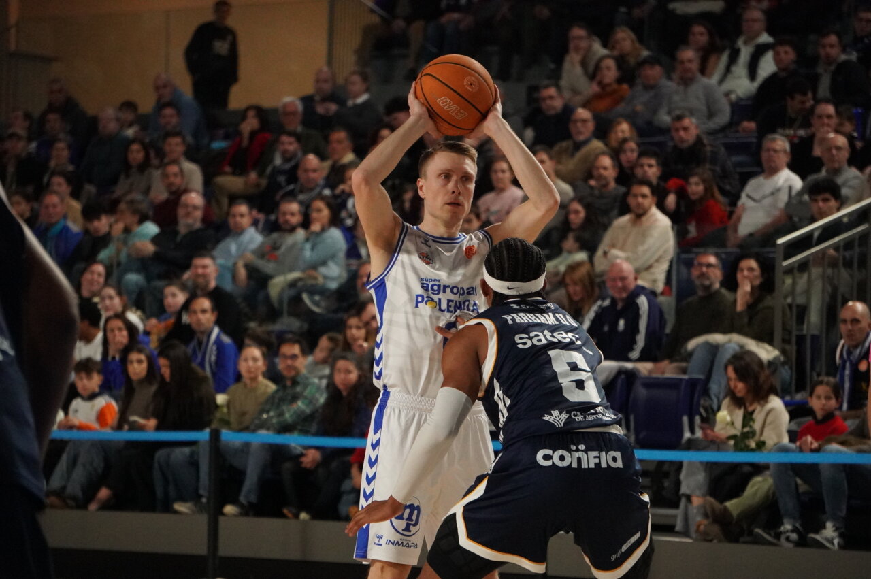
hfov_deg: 9.5
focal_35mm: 216
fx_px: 5221
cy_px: 290
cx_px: 436
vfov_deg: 6.3
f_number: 5.6
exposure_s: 1/1250
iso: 6400
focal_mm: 144
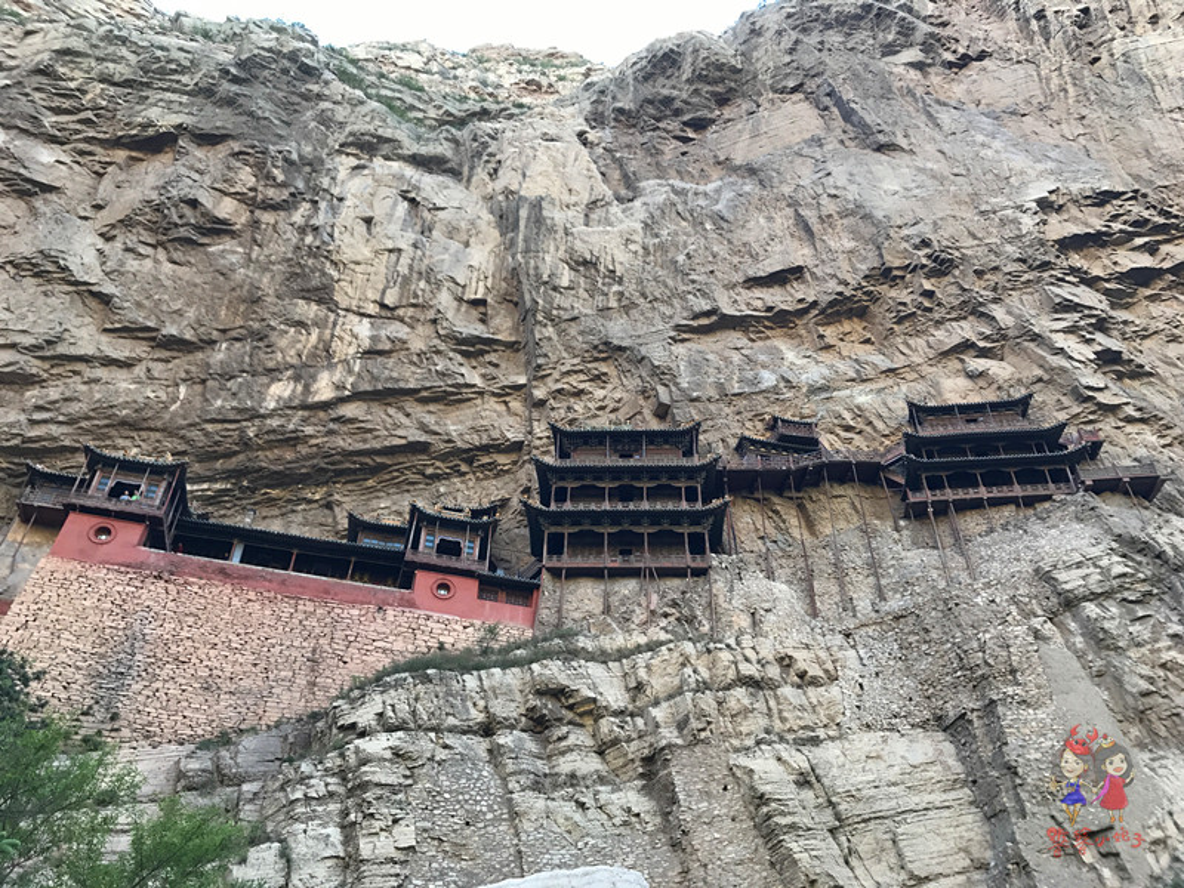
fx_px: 958
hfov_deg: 63.4
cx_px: 592
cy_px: 444
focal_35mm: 28
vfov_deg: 49.7
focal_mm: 3.99
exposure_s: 1/100
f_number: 1.8
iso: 32
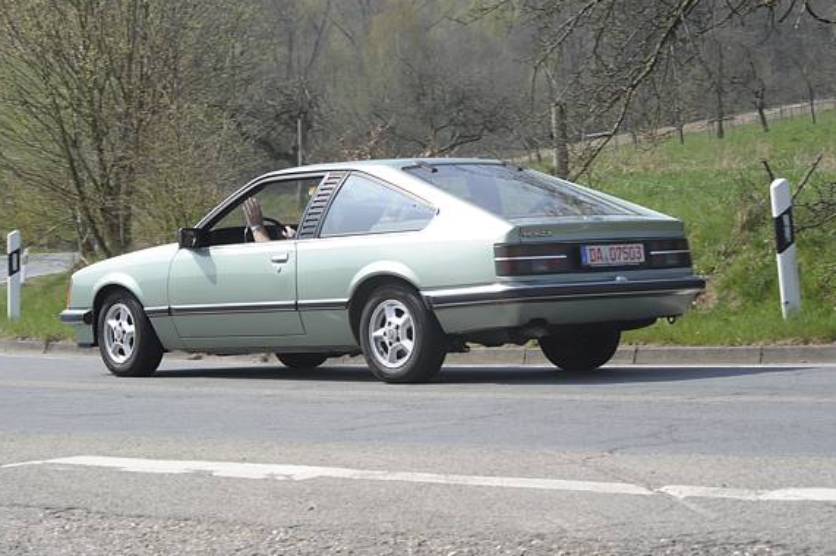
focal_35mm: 98
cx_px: 403
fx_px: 2274
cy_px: 255
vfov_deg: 13.9
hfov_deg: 20.8
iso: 200
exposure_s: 1/250
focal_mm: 70
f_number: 11
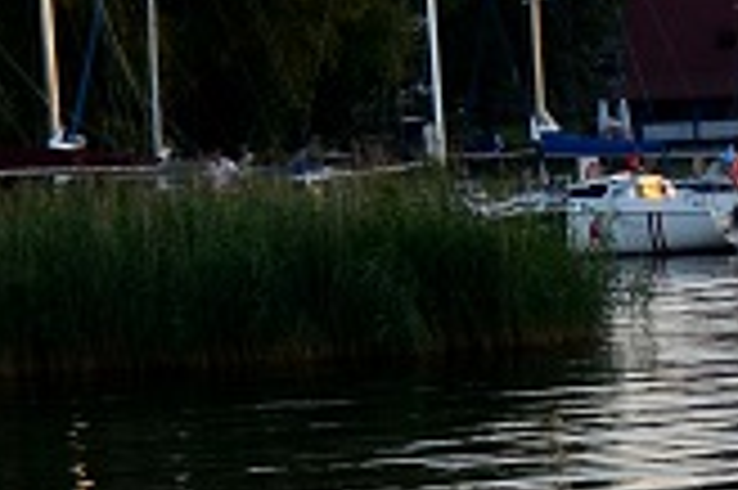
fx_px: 4485
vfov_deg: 6.3
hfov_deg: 9.0
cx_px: 1280
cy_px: 344
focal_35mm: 219
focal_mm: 24
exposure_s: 1/640
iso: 400
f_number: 4
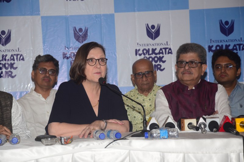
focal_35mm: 138
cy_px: 81
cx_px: 122
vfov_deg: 9.9
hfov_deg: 14.9
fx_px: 933
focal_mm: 92
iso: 800
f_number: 6.3
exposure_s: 1/250
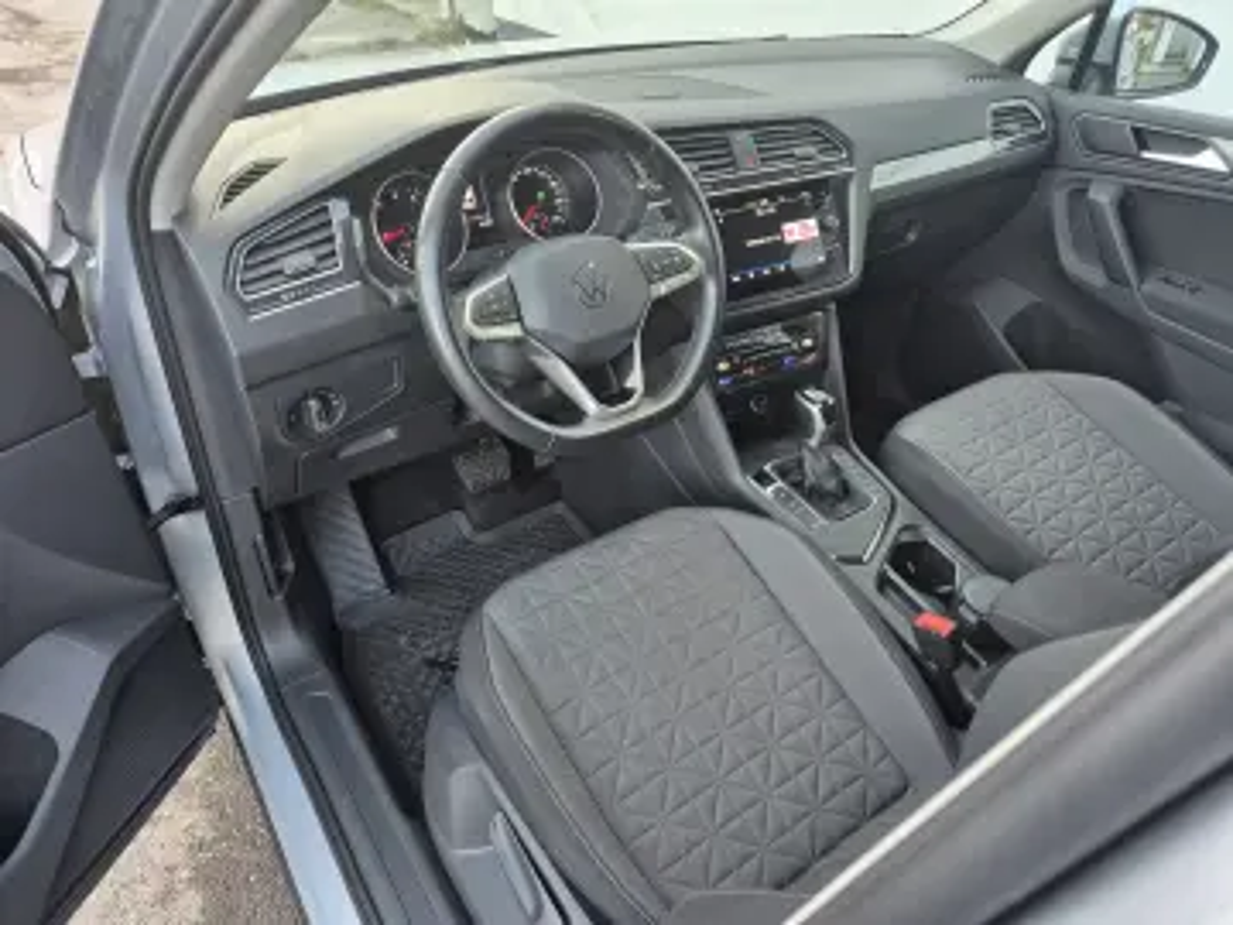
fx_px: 819
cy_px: 462
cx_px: 616
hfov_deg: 73.9
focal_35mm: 23
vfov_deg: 58.9
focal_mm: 5.4
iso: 400
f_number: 1.8
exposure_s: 1/100
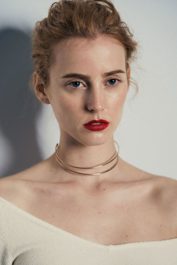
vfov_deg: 22.6
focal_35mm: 90
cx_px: 88
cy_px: 132
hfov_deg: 15.2
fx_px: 663
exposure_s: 1/100
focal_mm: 90
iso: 800
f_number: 4
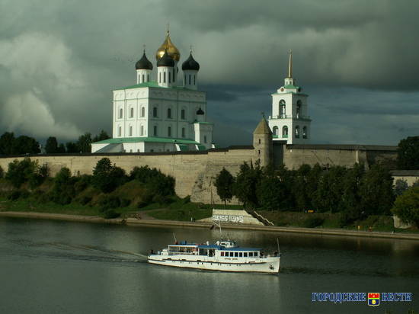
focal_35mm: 76
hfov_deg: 25.7
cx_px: 210
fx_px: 920
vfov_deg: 19.4
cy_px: 157
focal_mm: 12.62
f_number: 5.6
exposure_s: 1/640
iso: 50
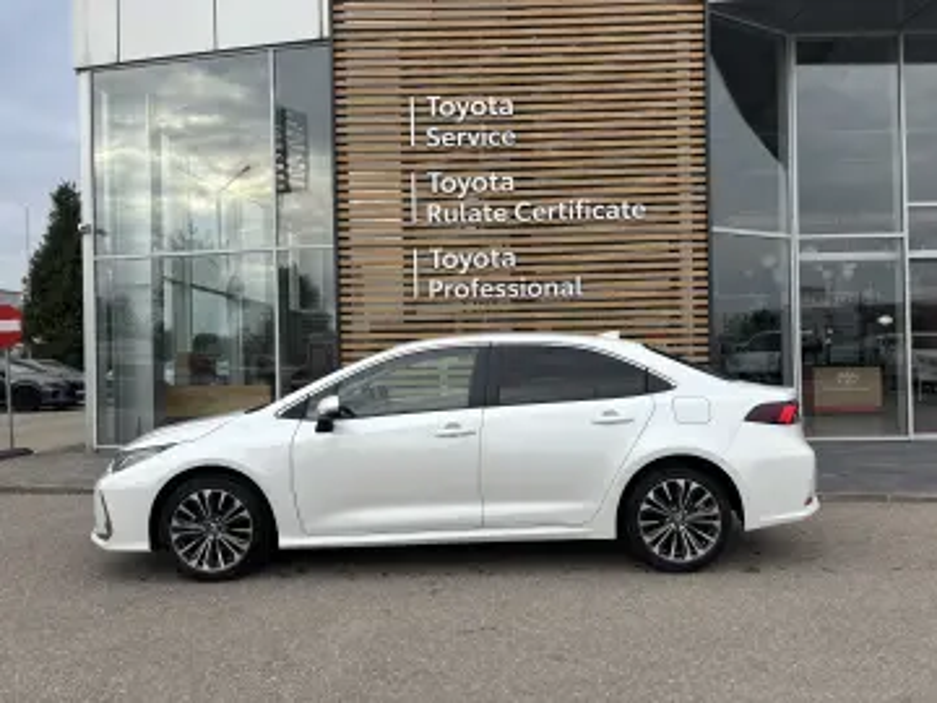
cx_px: 468
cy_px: 352
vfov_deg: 53.1
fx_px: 704
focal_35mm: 26
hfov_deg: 67.3
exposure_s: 1/1616
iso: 50
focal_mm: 5.96
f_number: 1.6
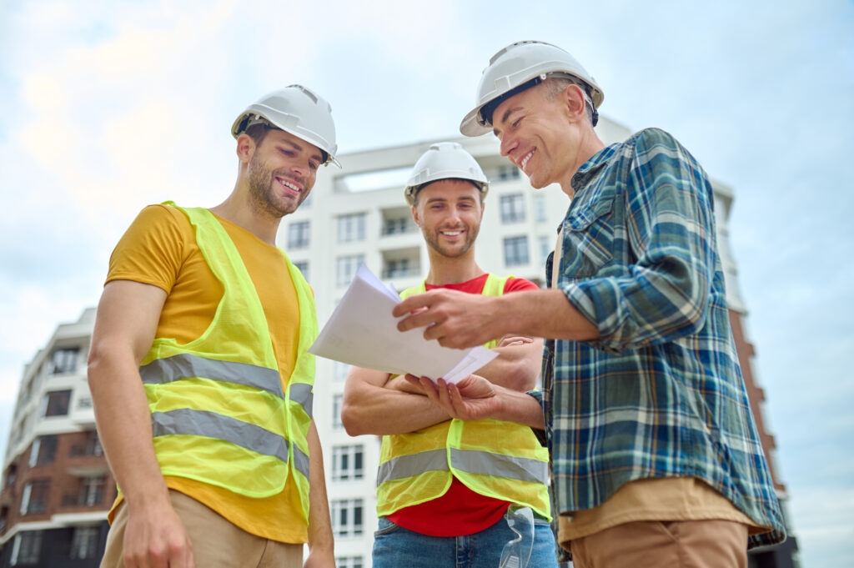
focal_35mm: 35
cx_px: 427
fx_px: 830
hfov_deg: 54.5
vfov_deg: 37.8
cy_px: 284
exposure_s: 1/1250
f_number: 2.5
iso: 500
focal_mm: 35
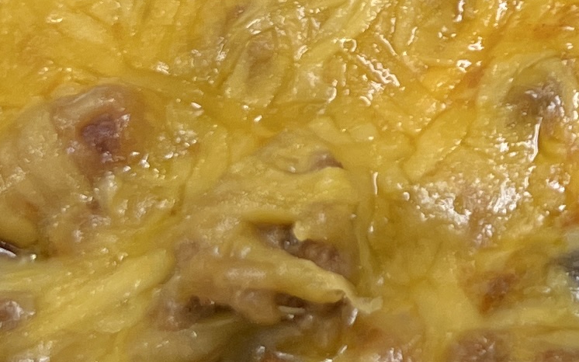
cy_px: -224
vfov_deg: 8.5
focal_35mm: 149
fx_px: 2351
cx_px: 869
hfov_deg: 13.3
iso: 100
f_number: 1.5
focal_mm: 5.7
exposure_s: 1/120
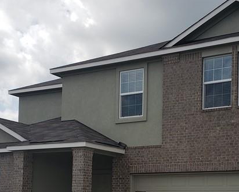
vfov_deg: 23.5
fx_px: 446
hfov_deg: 29.9
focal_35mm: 63
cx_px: 149
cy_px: 176
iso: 50
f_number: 2.4
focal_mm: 4.3
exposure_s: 1/1868
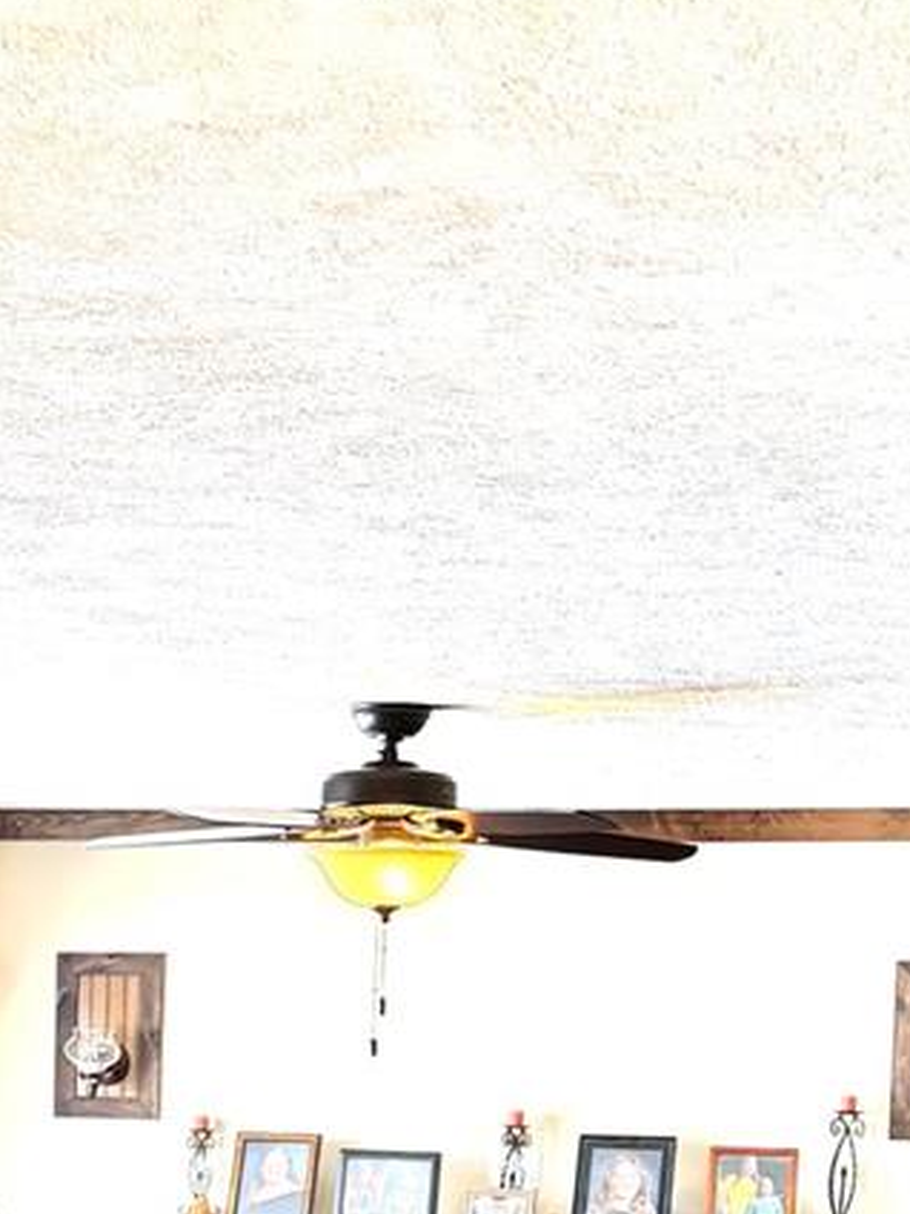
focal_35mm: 87
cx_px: 86
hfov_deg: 16.7
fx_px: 3049
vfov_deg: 21.6
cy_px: 1263
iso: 400
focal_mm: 6.76
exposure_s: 1/120
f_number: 1.78
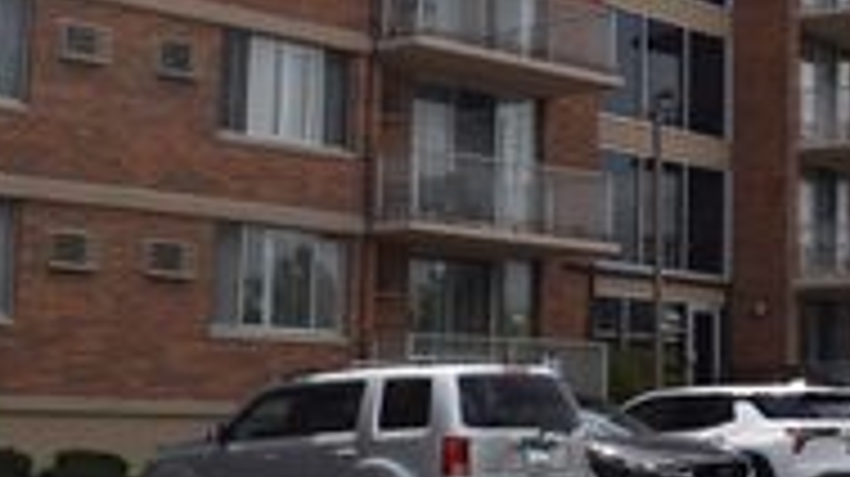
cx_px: 706
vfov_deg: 14.5
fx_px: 1869
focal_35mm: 83
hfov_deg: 25.1
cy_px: 200
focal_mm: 20
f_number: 10
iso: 100
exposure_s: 1/200
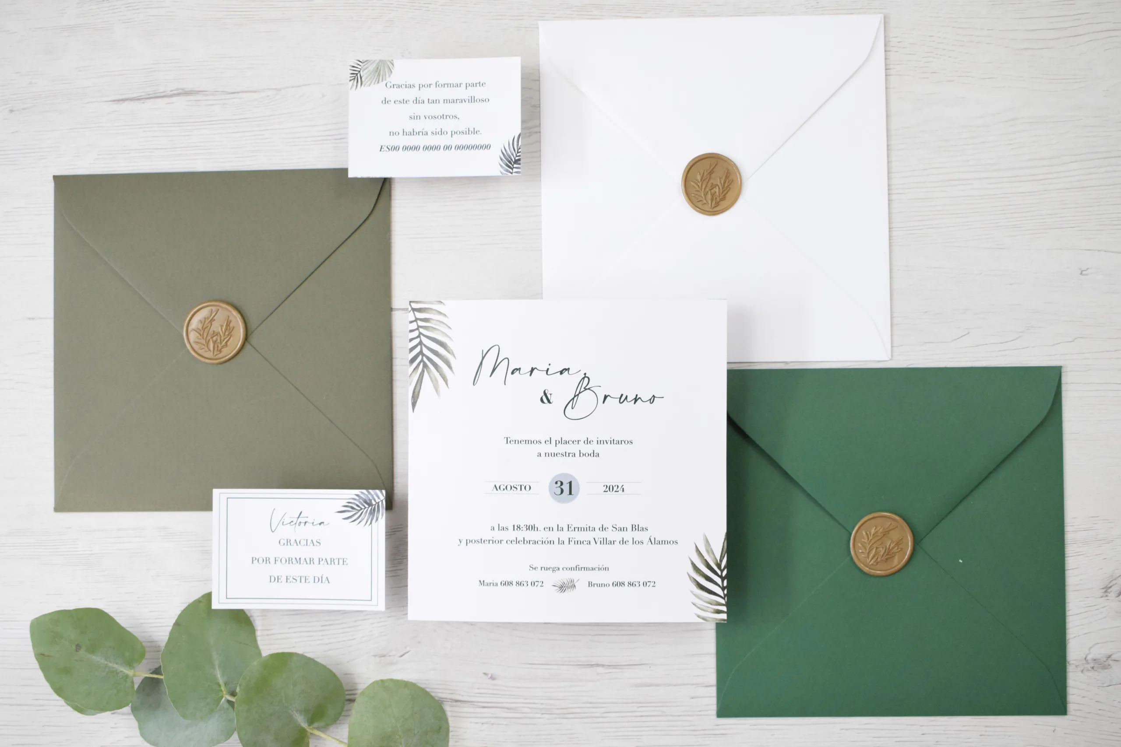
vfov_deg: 31.9
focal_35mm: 42
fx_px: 1308
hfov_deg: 46.4
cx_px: 560
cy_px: 374
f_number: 6.3
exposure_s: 1/640
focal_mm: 28
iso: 3200
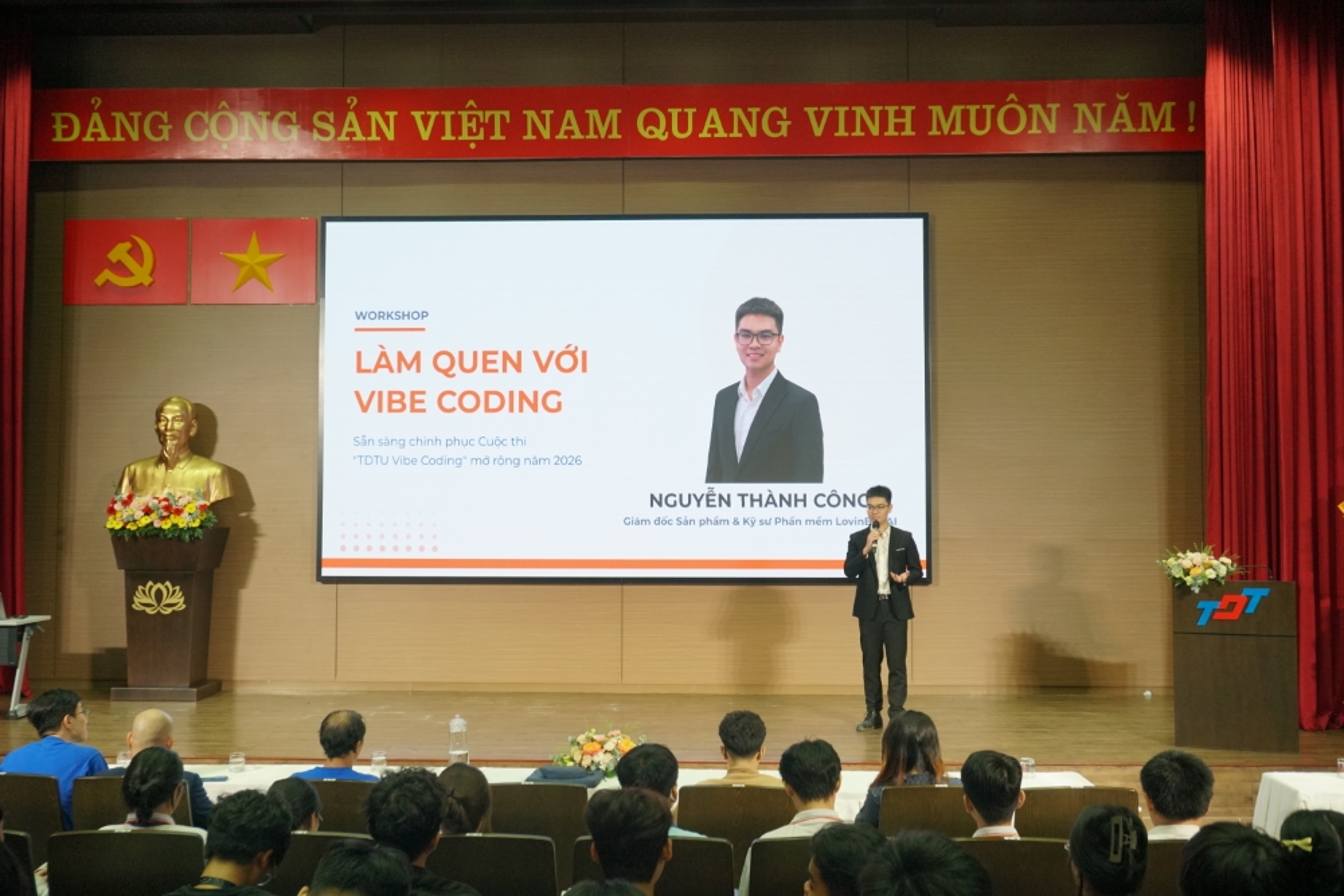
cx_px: 672
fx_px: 1344
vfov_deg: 36.9
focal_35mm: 36
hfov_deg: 53.1
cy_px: 448
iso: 1000
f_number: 5
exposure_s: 1/160
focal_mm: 24
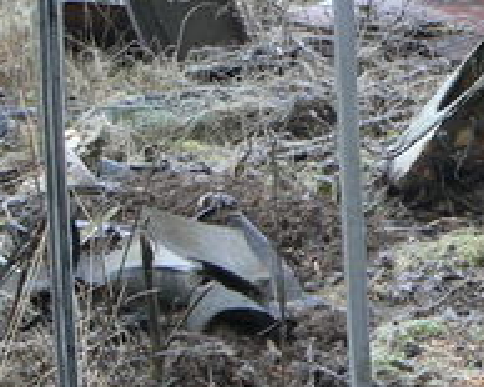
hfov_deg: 15.6
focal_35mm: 116
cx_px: 666
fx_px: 1661
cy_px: 160
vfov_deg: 13.3
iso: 100
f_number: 2.8
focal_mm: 6
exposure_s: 1/30
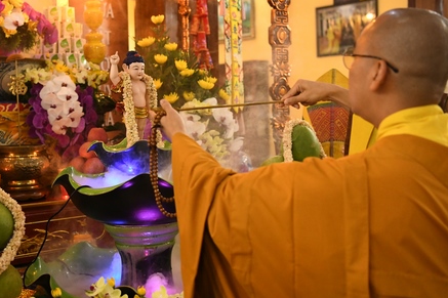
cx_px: 161
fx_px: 647
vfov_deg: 26.0
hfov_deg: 37.9
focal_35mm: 52
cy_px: 131
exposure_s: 1/125
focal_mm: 35
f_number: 2.8
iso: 4000
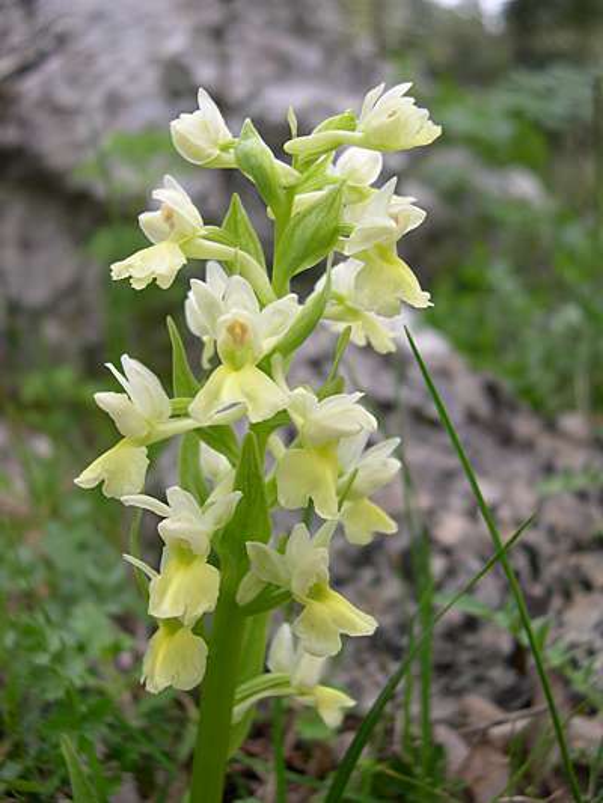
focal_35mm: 38
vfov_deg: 49.0
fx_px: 882
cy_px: 402
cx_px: 302
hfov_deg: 37.7
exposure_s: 1/391
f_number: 2.8
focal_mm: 8
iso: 100
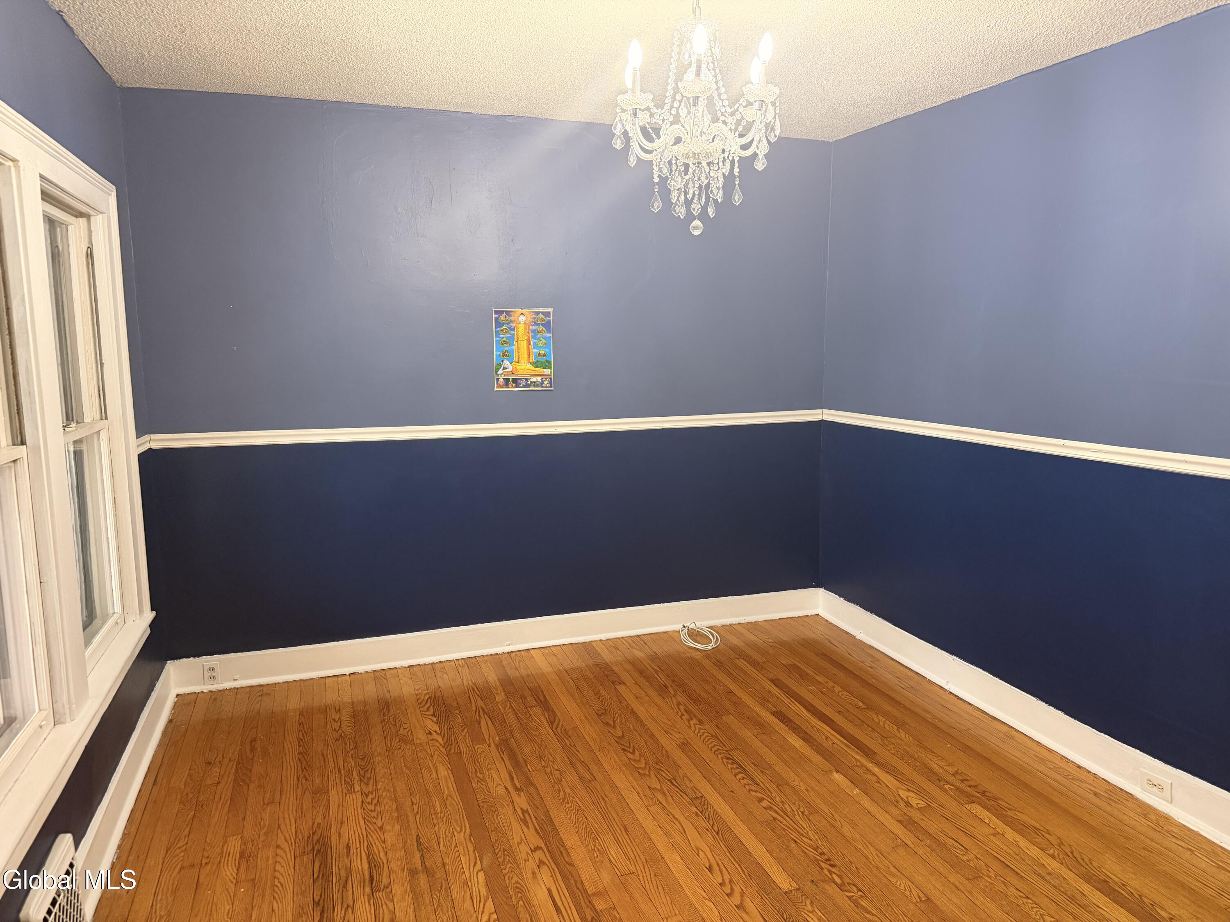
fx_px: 853
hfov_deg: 71.6
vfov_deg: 56.8
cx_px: 615
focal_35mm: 24
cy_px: 461
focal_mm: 6.76
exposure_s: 1/60
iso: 400
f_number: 1.78
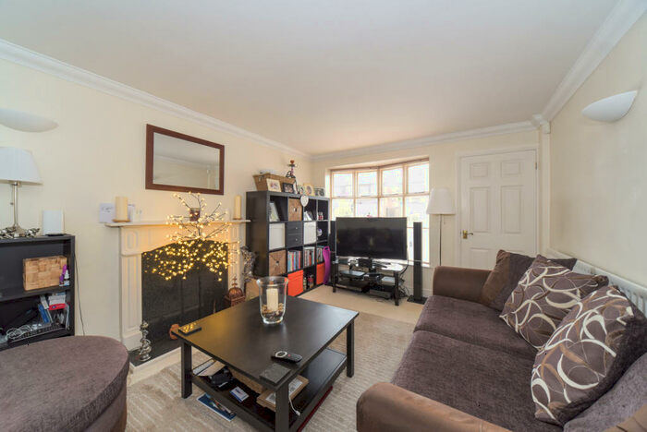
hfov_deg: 112.6
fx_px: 216
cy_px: 216
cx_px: 324
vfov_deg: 90.1
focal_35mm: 12
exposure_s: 1/10
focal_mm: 12
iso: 1000
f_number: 10
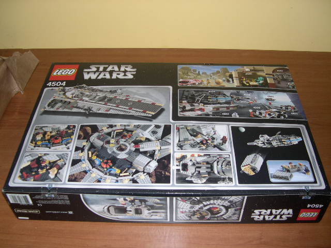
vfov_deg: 37.7
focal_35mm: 38
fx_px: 363
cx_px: 166
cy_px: 124
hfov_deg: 49.0
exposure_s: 1/60
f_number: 2.8
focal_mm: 8
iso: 100
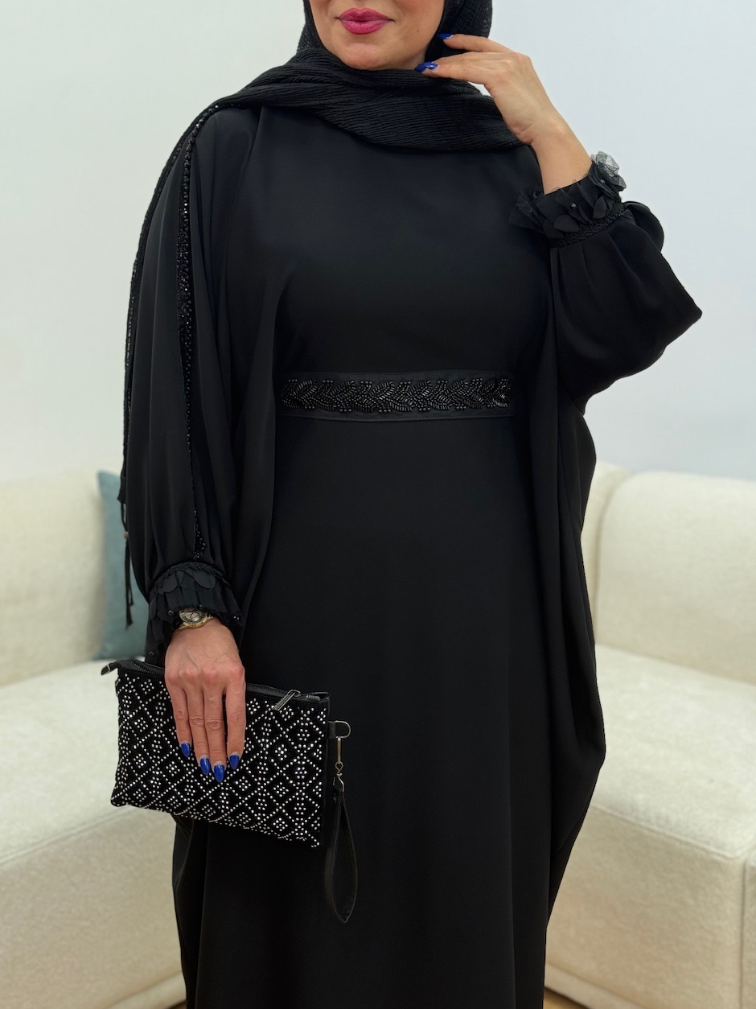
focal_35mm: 49
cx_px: 372
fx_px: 1427
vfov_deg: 38.9
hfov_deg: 29.7
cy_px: 512
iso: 64
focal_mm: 6.76
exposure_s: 1/334
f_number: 1.78
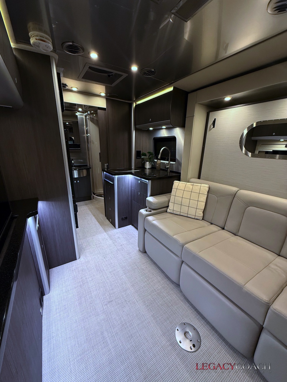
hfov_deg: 85.7
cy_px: 191
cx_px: 144
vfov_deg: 102.1
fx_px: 155
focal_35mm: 14
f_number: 2.2
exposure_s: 1/60
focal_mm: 2.22
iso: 320
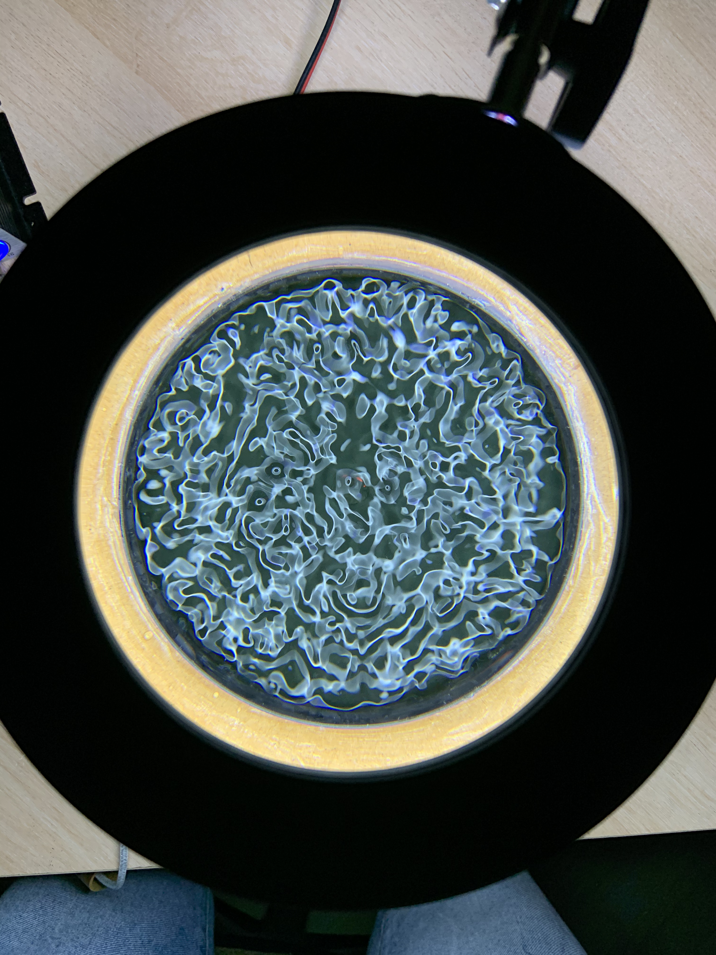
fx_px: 717
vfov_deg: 67.3
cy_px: 478
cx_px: 358
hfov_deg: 53.1
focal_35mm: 26
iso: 100
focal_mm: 4.25
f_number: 1.8
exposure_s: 1/98
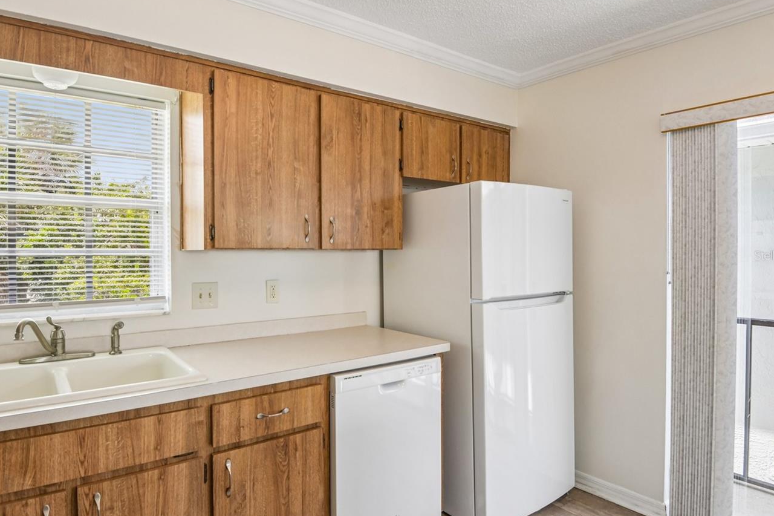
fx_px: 430
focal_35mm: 20
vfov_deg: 61.9
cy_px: 255
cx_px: 325
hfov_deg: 83.3
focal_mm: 16
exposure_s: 1/40
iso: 400
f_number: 8
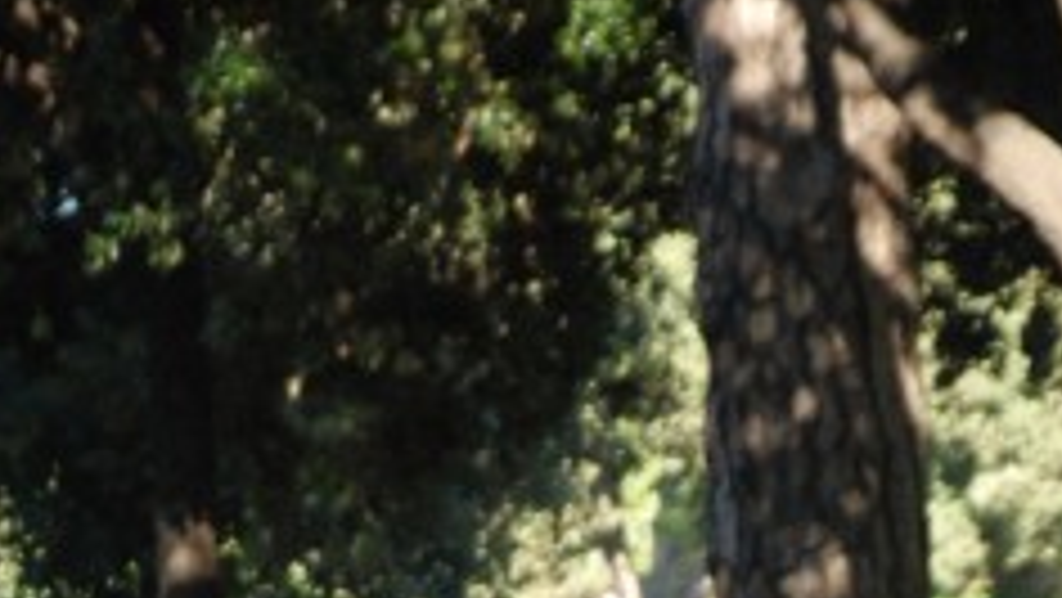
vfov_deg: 4.0
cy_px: 1187
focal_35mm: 300
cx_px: 542
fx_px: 8461
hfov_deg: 7.2
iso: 1000
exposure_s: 1/320
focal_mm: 75
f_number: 5.6
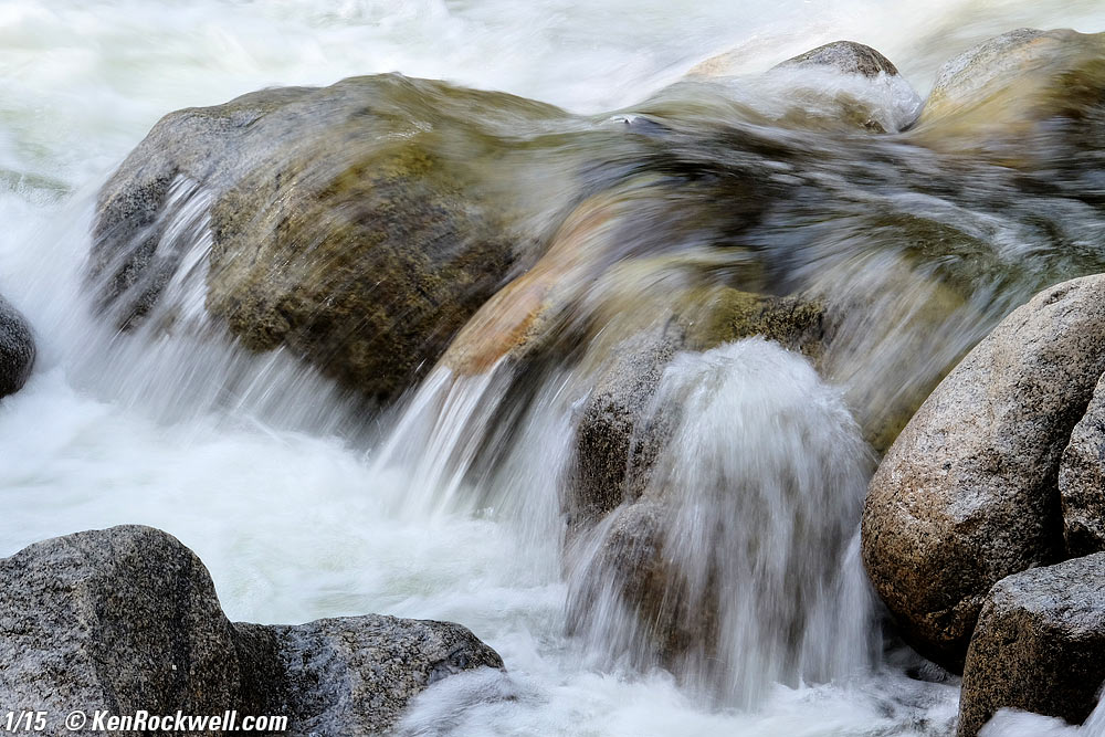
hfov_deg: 8.8
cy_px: 368
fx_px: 7183
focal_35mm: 234
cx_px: 552
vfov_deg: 5.9
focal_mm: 156.1
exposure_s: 1/15
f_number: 22
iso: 400
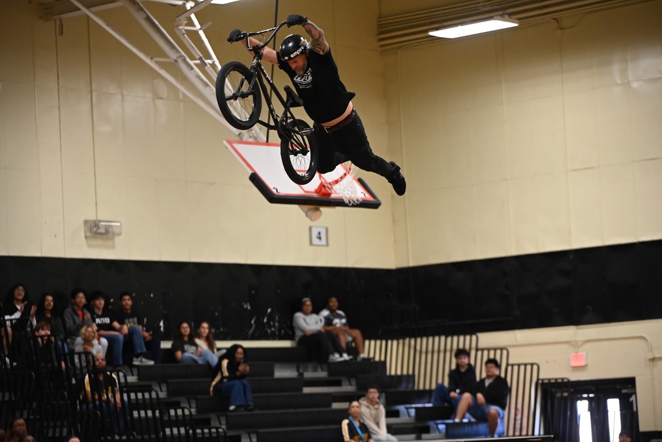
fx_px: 2225
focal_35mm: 121
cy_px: 222
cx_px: 330
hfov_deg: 16.9
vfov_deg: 11.3
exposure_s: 1/400
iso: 3200
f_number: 2.8
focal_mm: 120
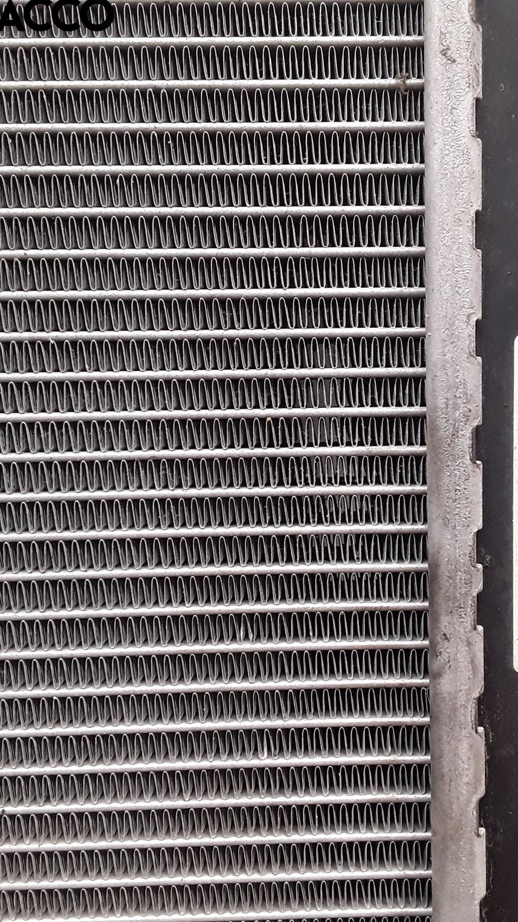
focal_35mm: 41
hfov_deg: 28.7
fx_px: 1001
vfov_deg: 49.4
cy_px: 460
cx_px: 361
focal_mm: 2.91
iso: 100
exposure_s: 1/100
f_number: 1.9
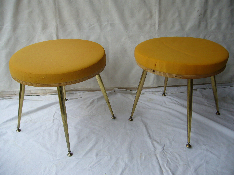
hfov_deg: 52.6
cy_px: 88
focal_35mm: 35
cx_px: 117
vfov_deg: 40.7
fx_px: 237
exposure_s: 1/80
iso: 80
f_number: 2.8
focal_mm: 5.8
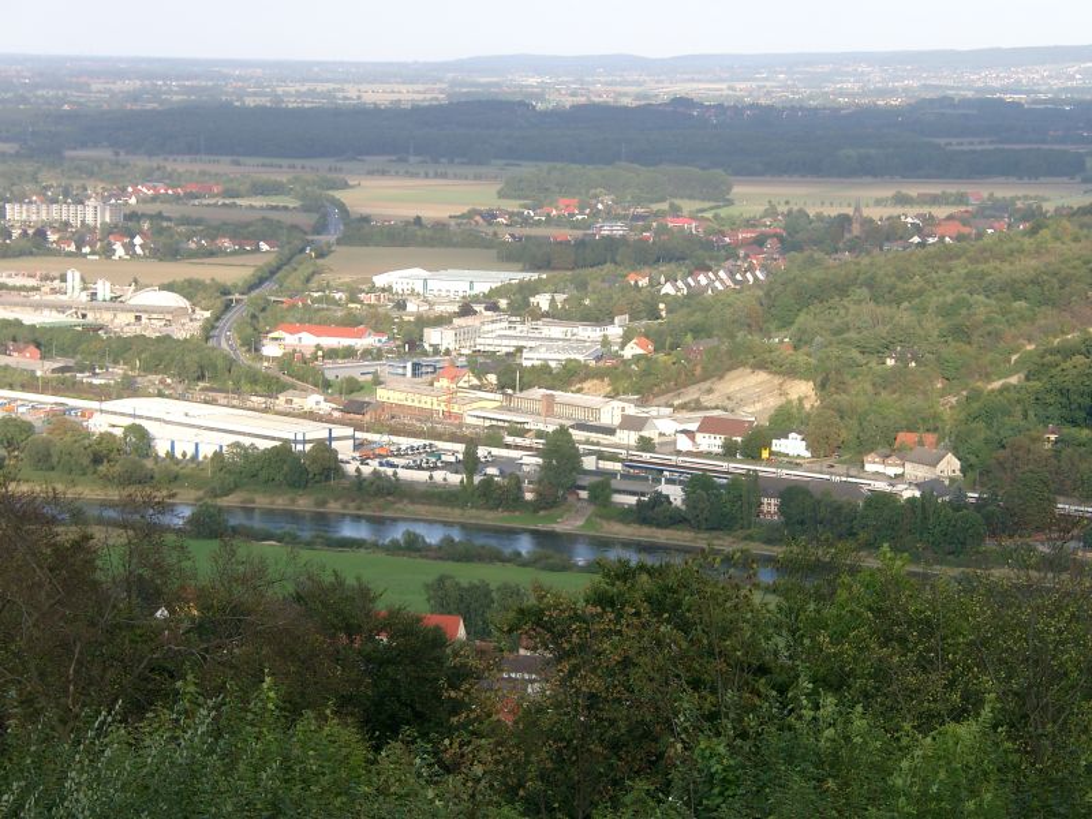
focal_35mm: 100
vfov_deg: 14.8
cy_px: 410
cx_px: 546
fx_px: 3155
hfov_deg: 19.6
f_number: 4
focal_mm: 20.72
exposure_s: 1/161
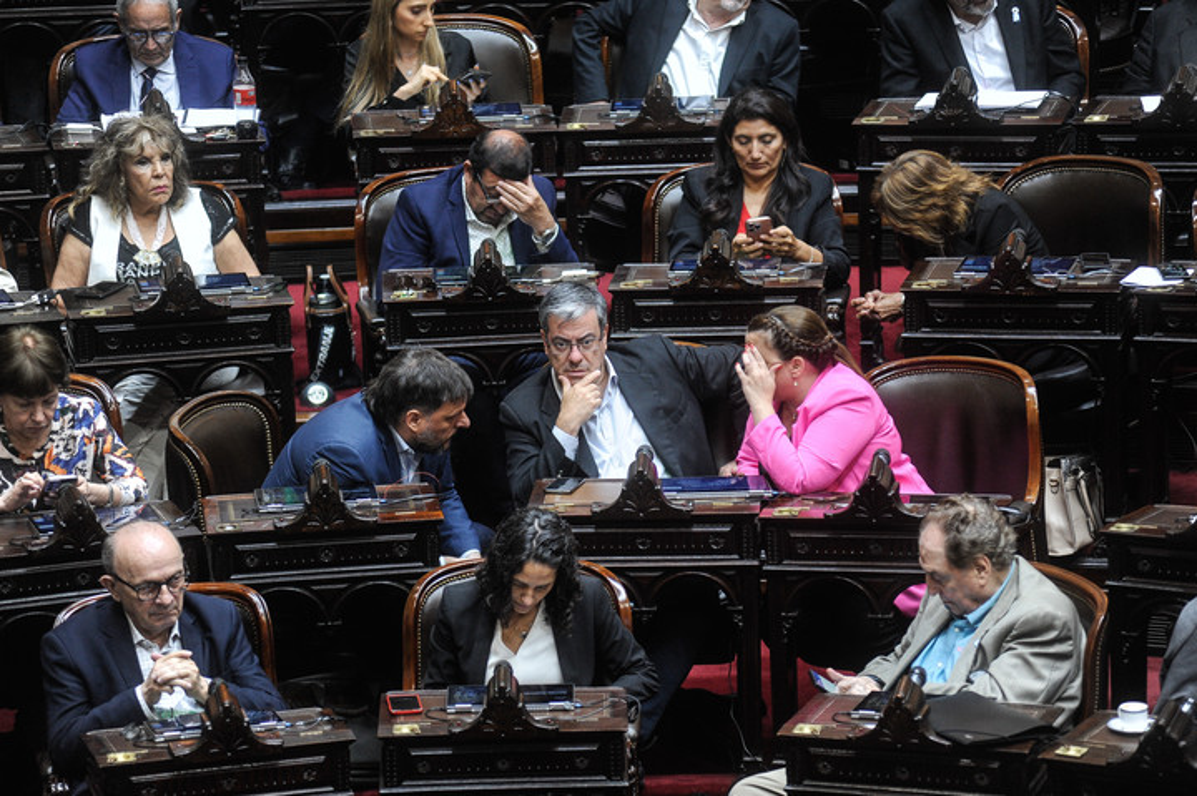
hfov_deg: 10.3
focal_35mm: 200
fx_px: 6645
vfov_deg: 6.9
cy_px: 398
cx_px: 598
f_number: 2.8
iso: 1600
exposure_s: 1/125
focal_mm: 200
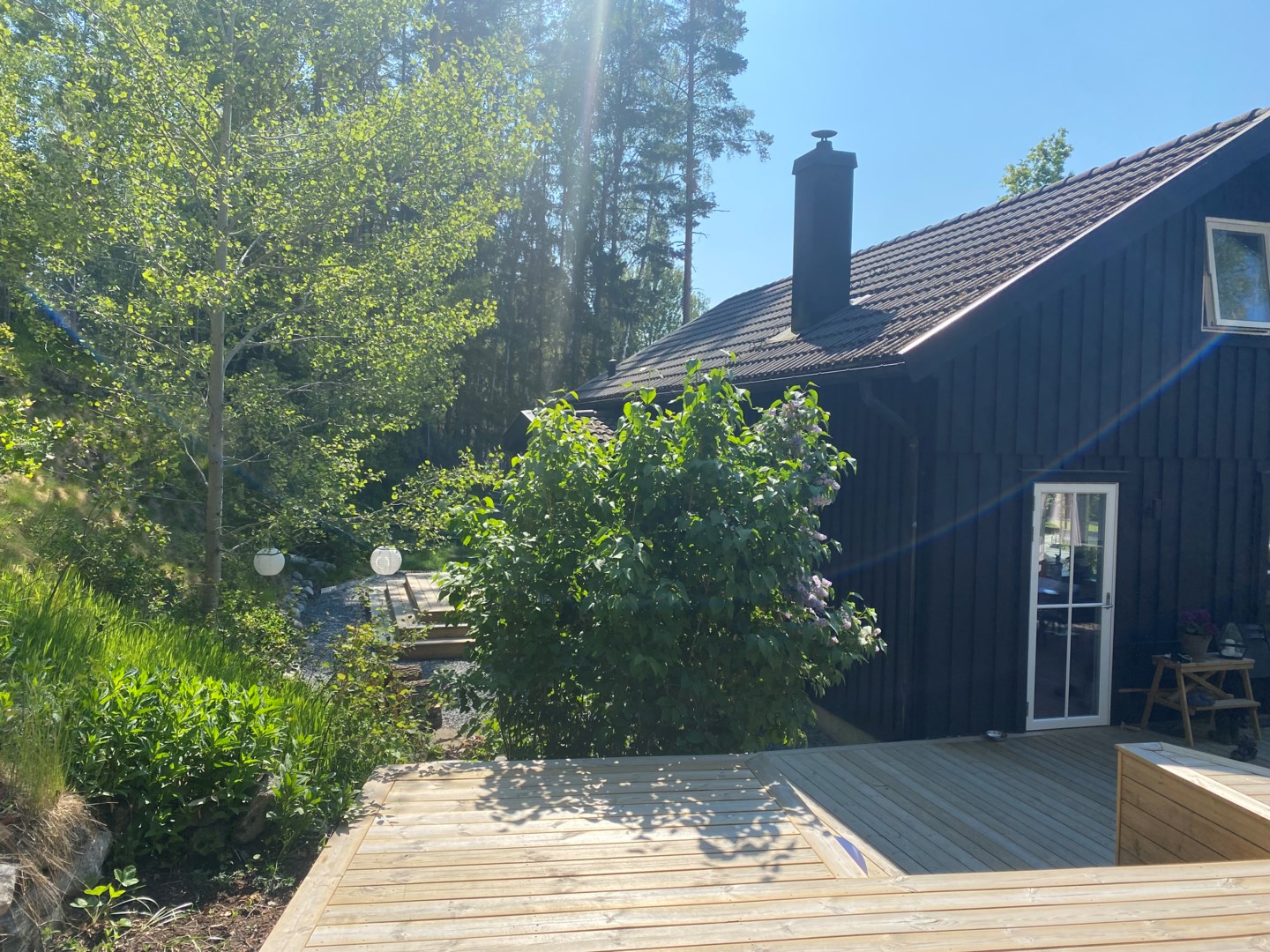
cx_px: 635
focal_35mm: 26
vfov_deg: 53.1
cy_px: 476
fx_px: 954
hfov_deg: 67.3
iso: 32
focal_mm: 4.25
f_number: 1.8
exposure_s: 1/2183
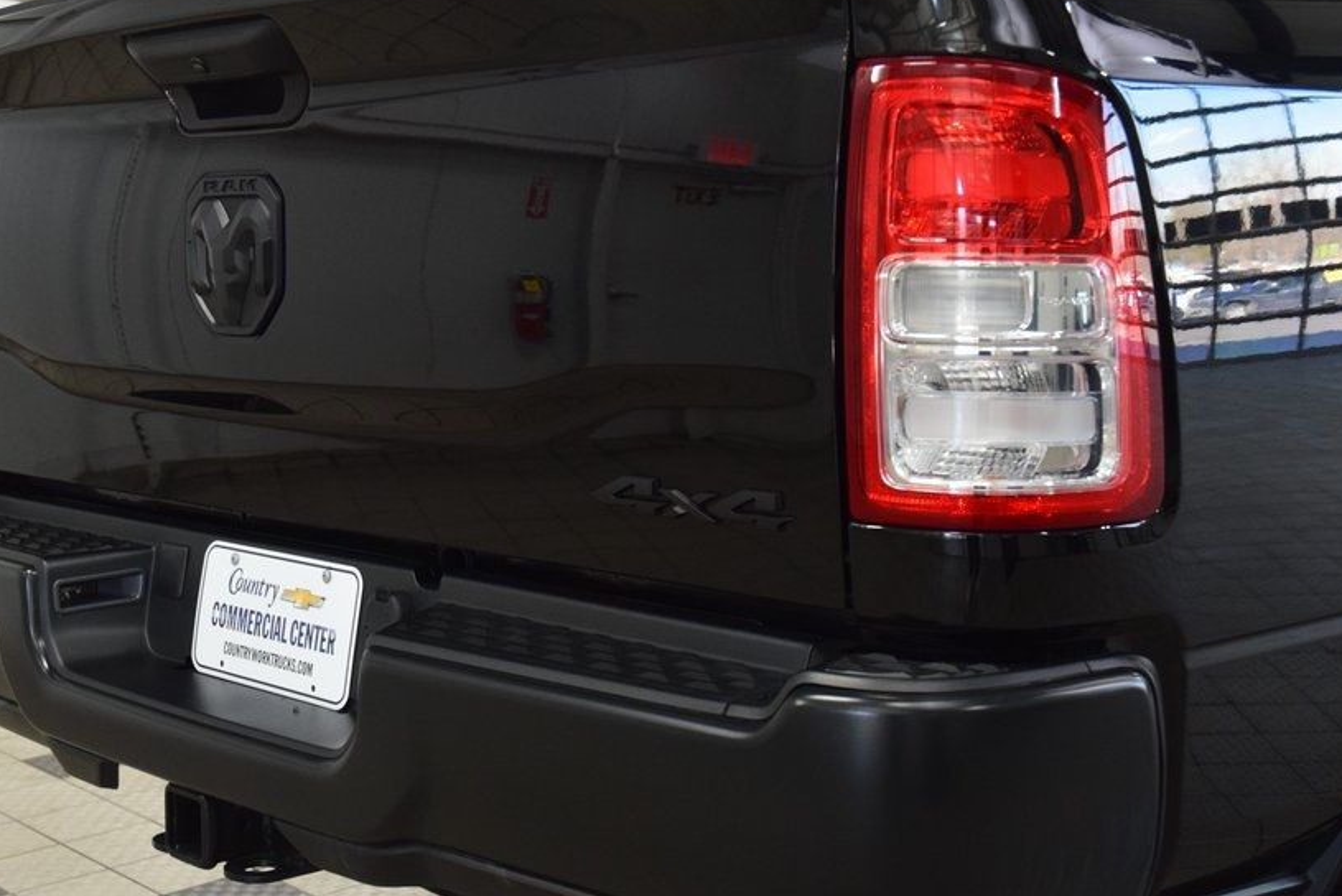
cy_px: 511
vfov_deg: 24.8
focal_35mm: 55
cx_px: 599
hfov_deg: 36.4
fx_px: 2037
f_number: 5.6
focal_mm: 29
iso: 1600
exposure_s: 1/60
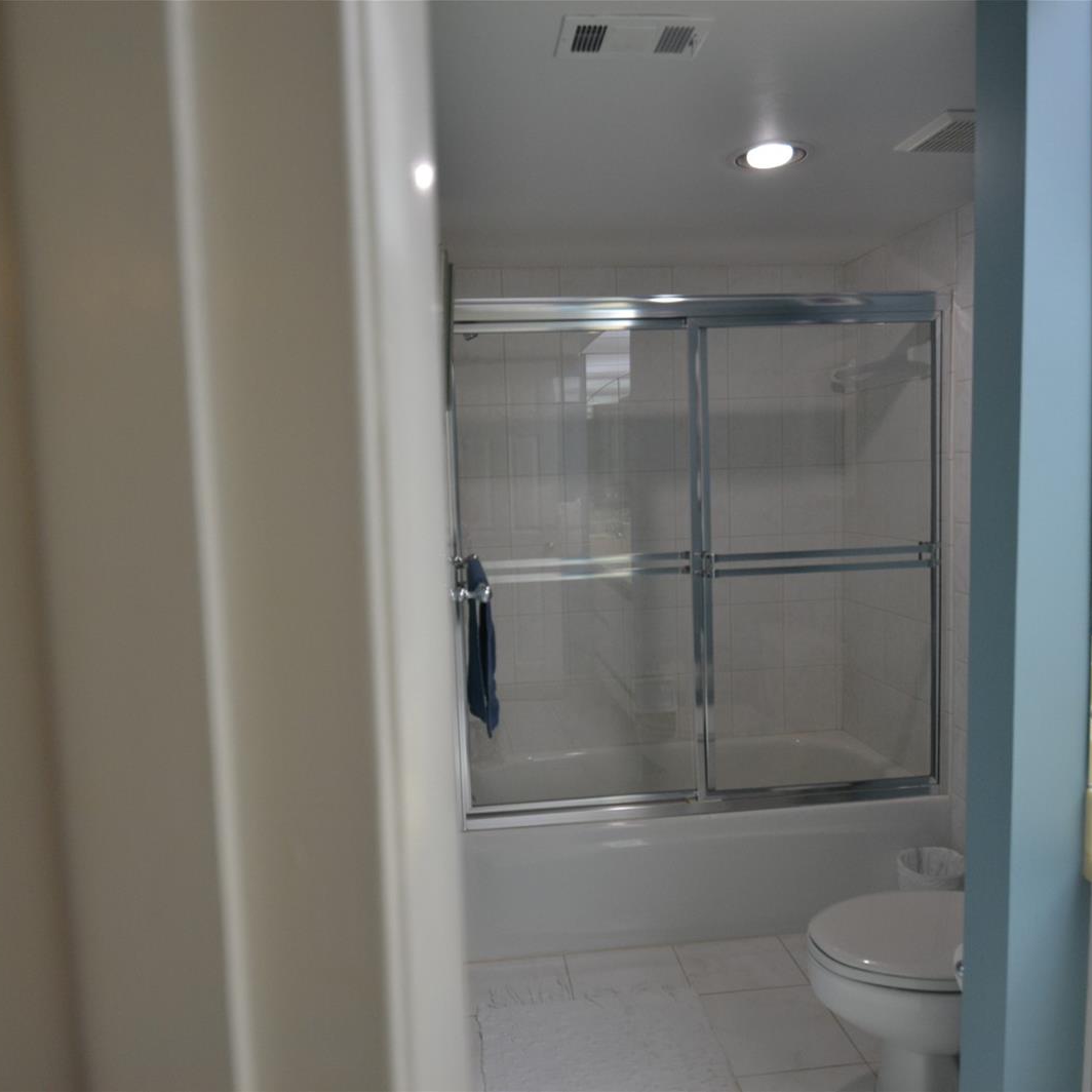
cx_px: 545
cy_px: 546
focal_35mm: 23
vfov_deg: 67.3
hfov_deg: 67.3
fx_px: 821
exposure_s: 1/60
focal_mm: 12
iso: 400
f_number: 3.8
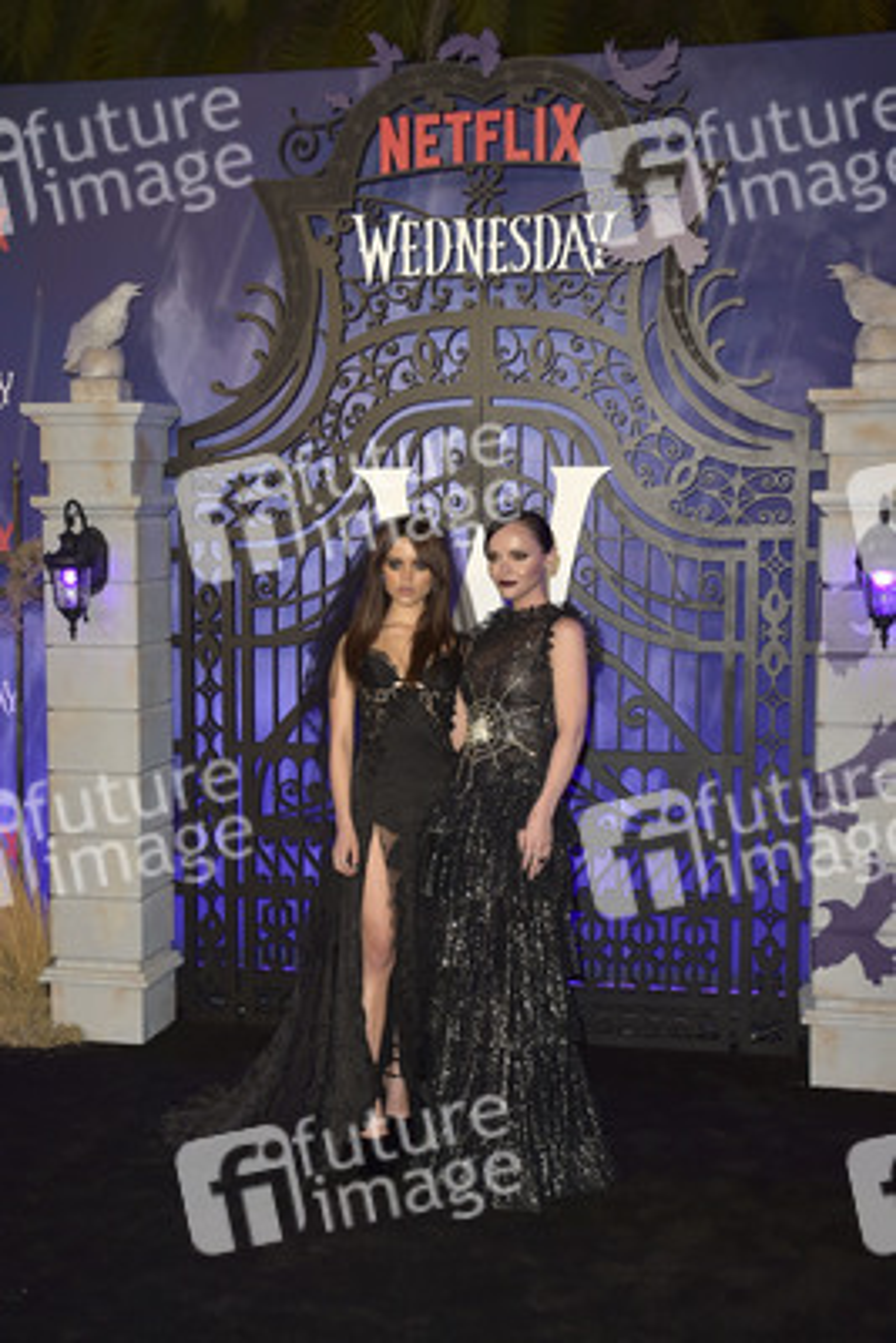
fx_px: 1567
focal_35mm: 42
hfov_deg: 31.9
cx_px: 448
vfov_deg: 46.4
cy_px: 672
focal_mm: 42
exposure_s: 1/250
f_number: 6.3
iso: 800
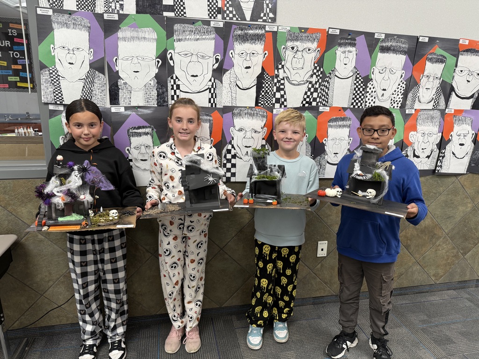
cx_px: 240
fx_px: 332
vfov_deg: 56.8
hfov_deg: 71.6
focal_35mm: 24
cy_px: 180
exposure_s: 1/60
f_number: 1.78
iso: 125
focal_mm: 6.76
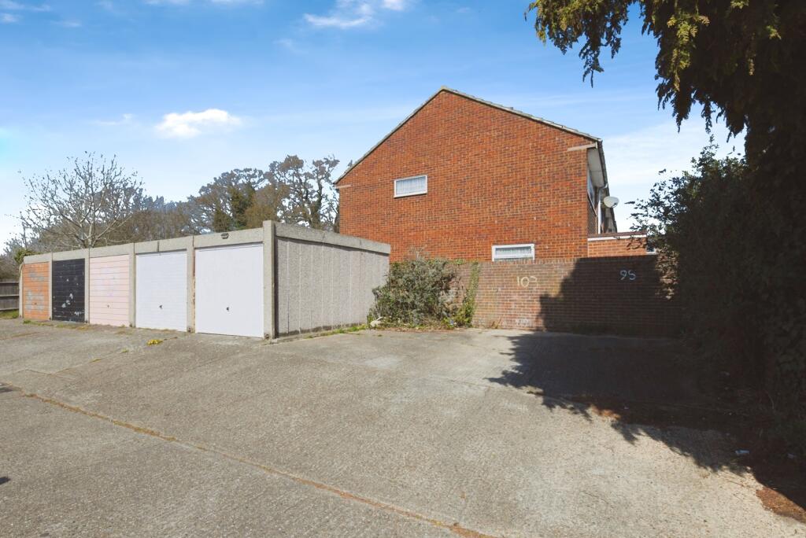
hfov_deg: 100.4
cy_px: 269
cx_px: 403
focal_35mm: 15
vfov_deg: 77.4
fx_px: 336
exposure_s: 1/1250
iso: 640
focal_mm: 15
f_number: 14
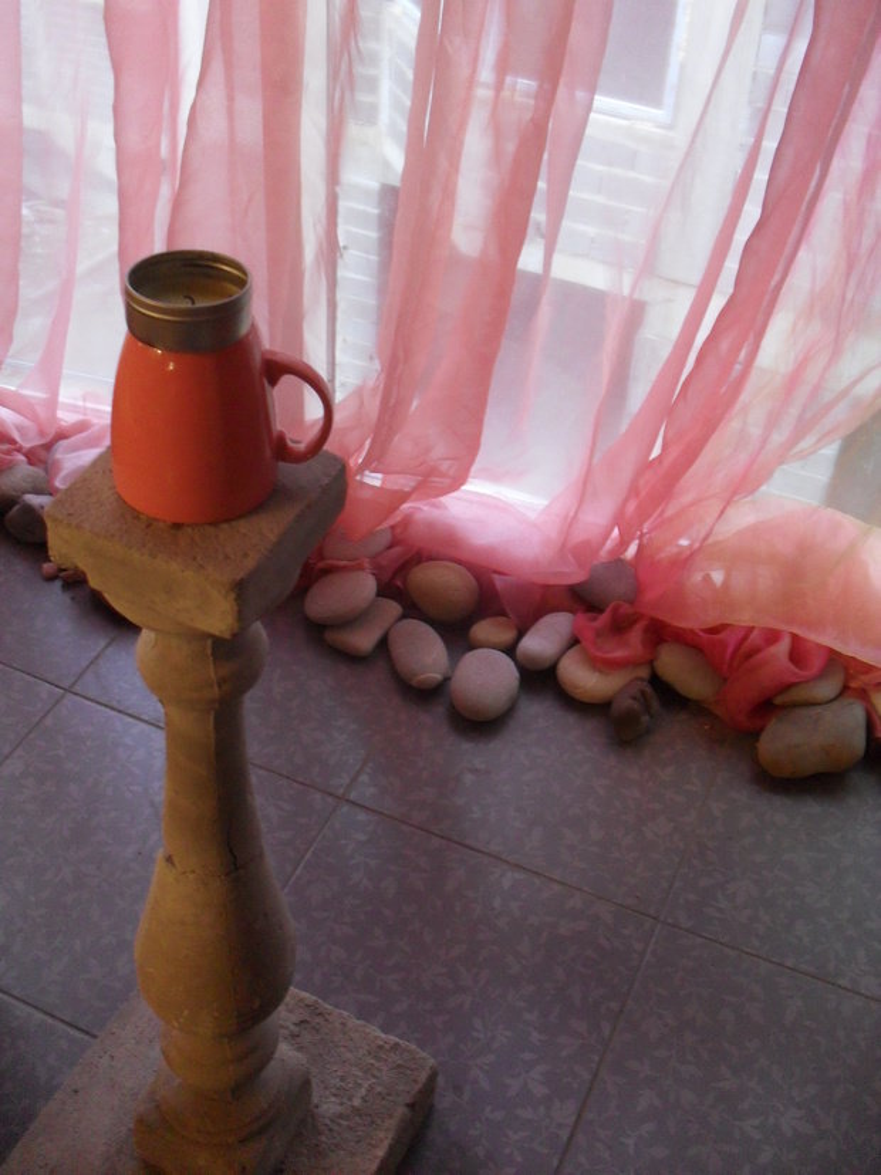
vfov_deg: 49.0
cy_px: 588
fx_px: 1290
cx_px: 440
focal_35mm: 38
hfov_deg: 37.7
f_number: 2.8
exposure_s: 1/15
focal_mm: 6.3
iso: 240
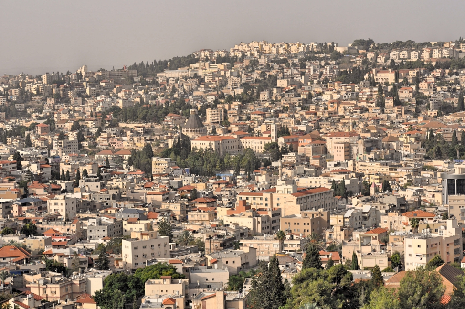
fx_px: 1451
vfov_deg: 12.1
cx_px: 232
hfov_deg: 18.2
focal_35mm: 112
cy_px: 154
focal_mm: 75
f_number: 10
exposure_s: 1/400
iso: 200
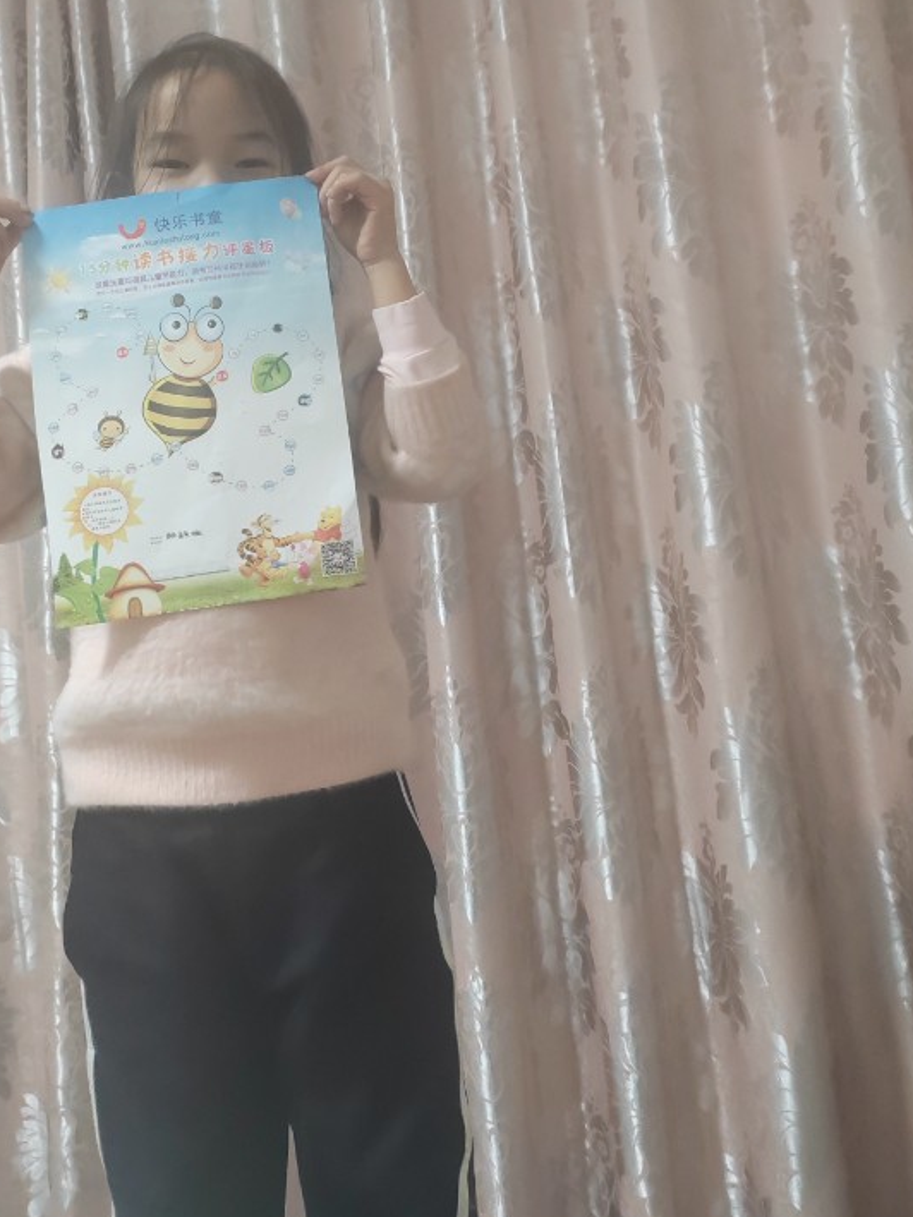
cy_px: 446
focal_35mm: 39
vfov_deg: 47.4
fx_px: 1371
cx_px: 376
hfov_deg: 36.7
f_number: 1.8
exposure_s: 1/100
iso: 6400
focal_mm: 6.14
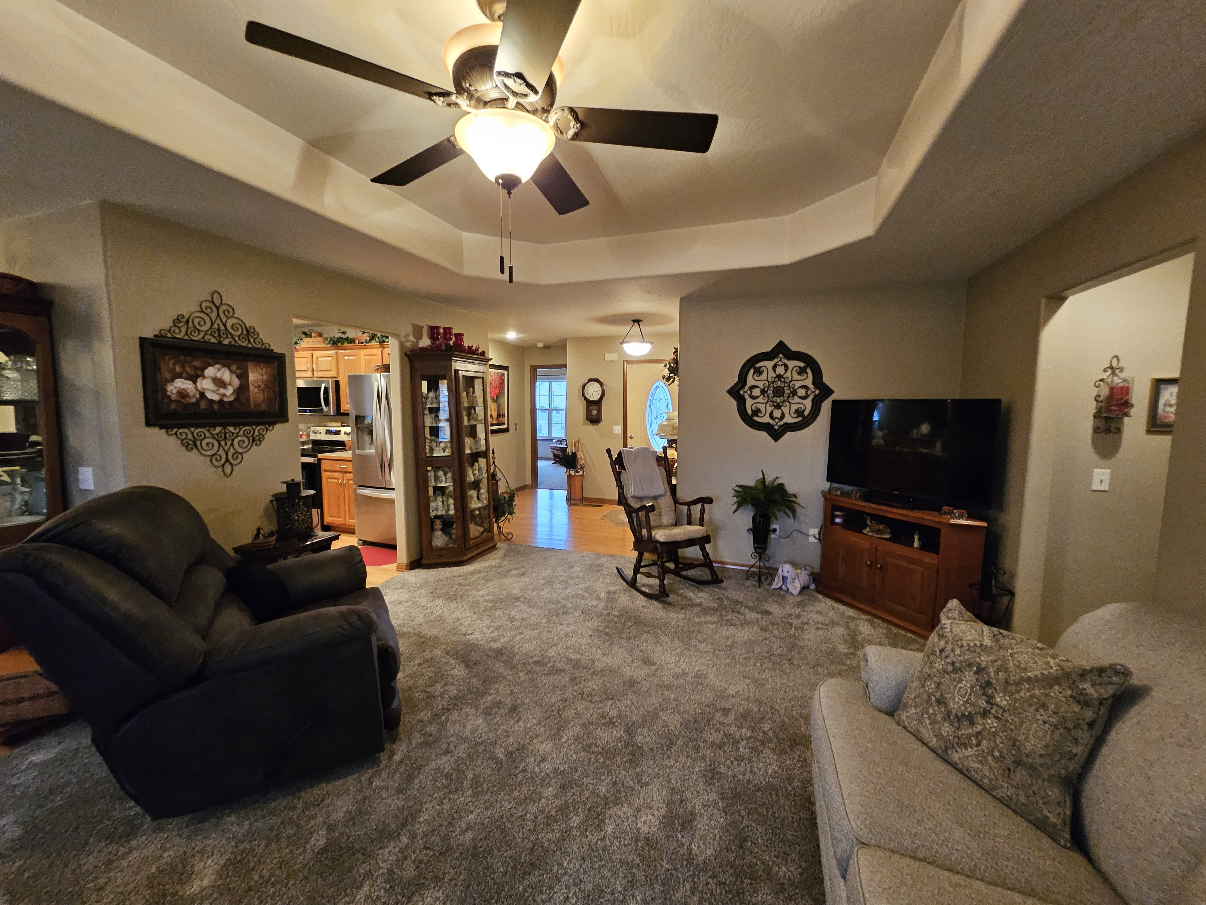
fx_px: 453
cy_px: 452
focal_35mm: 13
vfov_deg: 89.9
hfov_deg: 106.2
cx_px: 603
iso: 500
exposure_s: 1/30
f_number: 2.2
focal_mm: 1.74
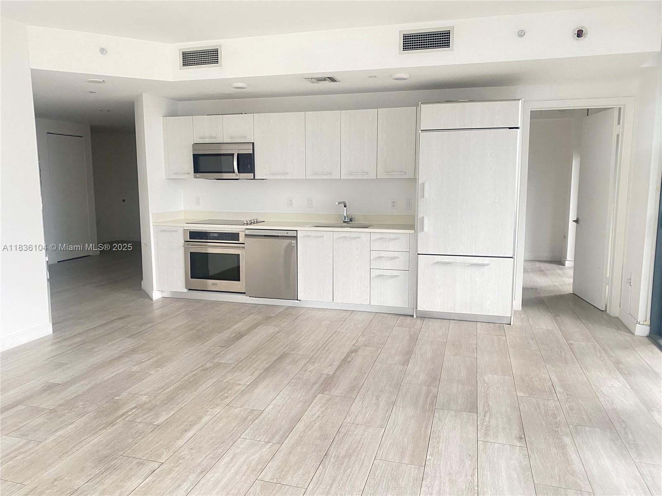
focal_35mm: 26
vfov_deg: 53.1
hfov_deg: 67.3
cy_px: 248
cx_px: 331
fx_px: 497
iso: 125
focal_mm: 4.25
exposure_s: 1/87
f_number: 1.8
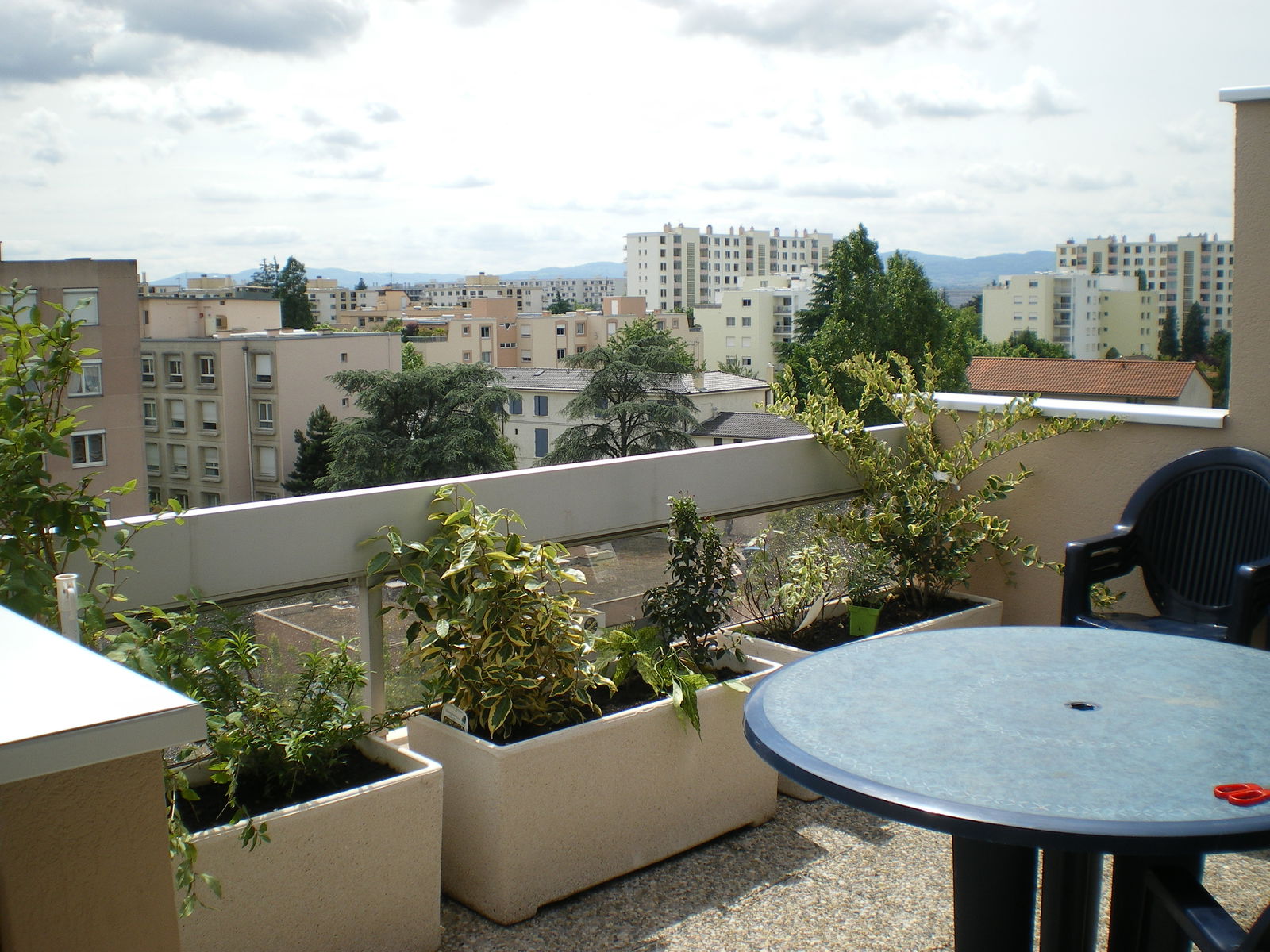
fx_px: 1321
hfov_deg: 51.4
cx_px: 635
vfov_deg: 39.7
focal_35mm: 36
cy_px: 476
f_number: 4.6
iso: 50
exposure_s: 1/320
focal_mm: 6.3
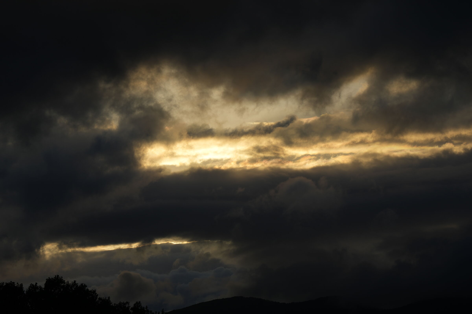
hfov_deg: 13.6
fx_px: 1980
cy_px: 157
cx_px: 236
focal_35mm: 151
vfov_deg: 9.1
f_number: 10
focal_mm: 151
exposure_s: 1/500
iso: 100
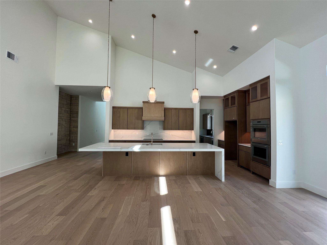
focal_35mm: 13
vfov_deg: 89.9
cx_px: 164
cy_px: 122
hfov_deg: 106.2
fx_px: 123
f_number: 1.8
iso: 64
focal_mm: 1.57
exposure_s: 1/120
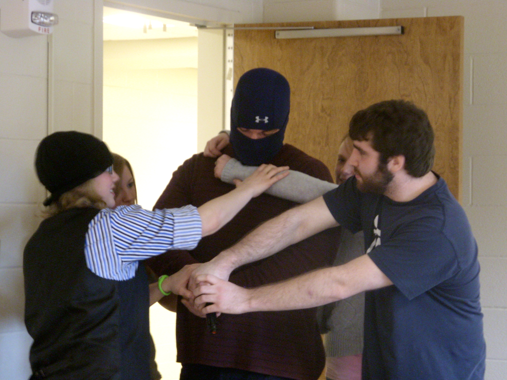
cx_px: 259
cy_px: 199
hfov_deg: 16.2
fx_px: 1787
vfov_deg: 12.1
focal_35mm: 122
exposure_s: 1/5
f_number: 3.7
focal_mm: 18.9
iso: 300
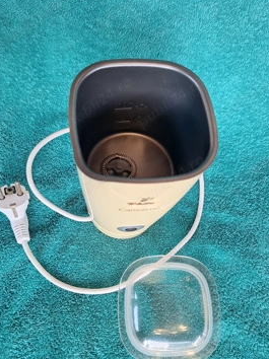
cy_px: 197
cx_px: 133
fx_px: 270
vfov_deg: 67.2
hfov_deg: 53.0
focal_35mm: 26
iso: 200
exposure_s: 1/33
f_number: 1.8
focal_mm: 5.54
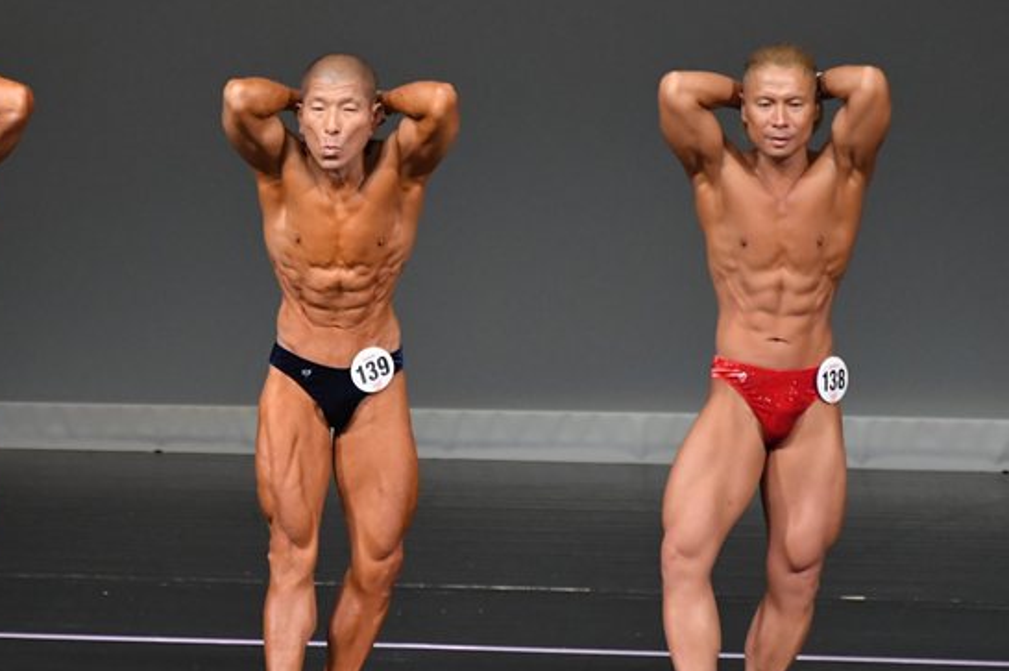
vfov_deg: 2.8
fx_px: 13721
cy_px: 412
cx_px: 365
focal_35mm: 490
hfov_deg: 4.2
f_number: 5.6
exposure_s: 1/400
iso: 4000
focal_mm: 230
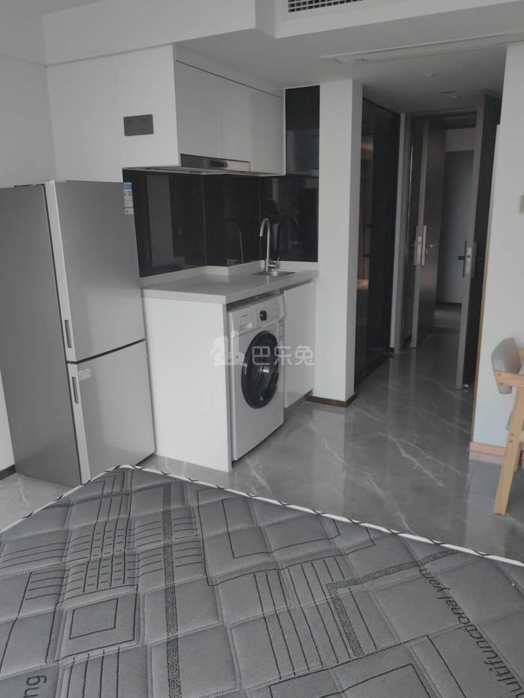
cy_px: 349
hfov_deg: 51.3
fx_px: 545
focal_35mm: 27
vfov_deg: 65.3
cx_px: 262
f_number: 1.4
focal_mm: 5.75
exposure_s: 1/50
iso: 125
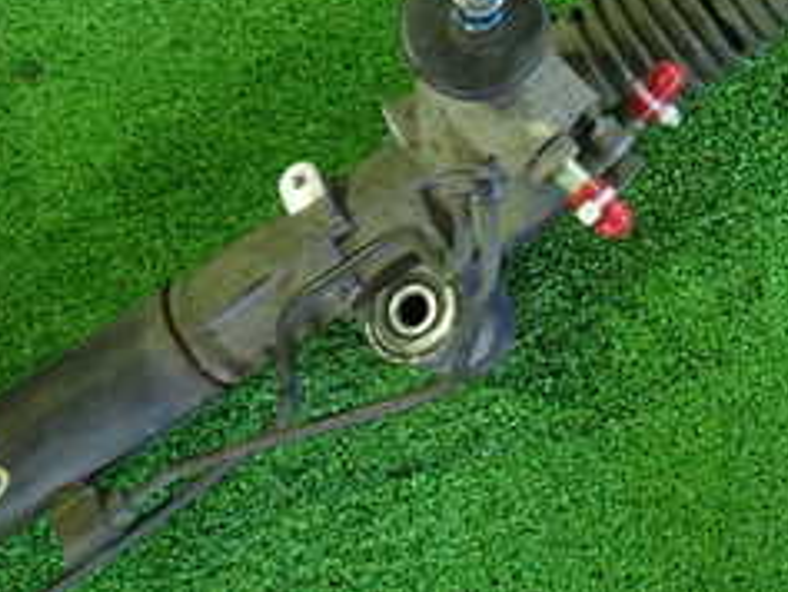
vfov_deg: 18.2
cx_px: 848
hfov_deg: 24.1
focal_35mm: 76
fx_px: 1731
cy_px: -153
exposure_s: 1/30
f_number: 2.3
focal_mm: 5.4
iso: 800
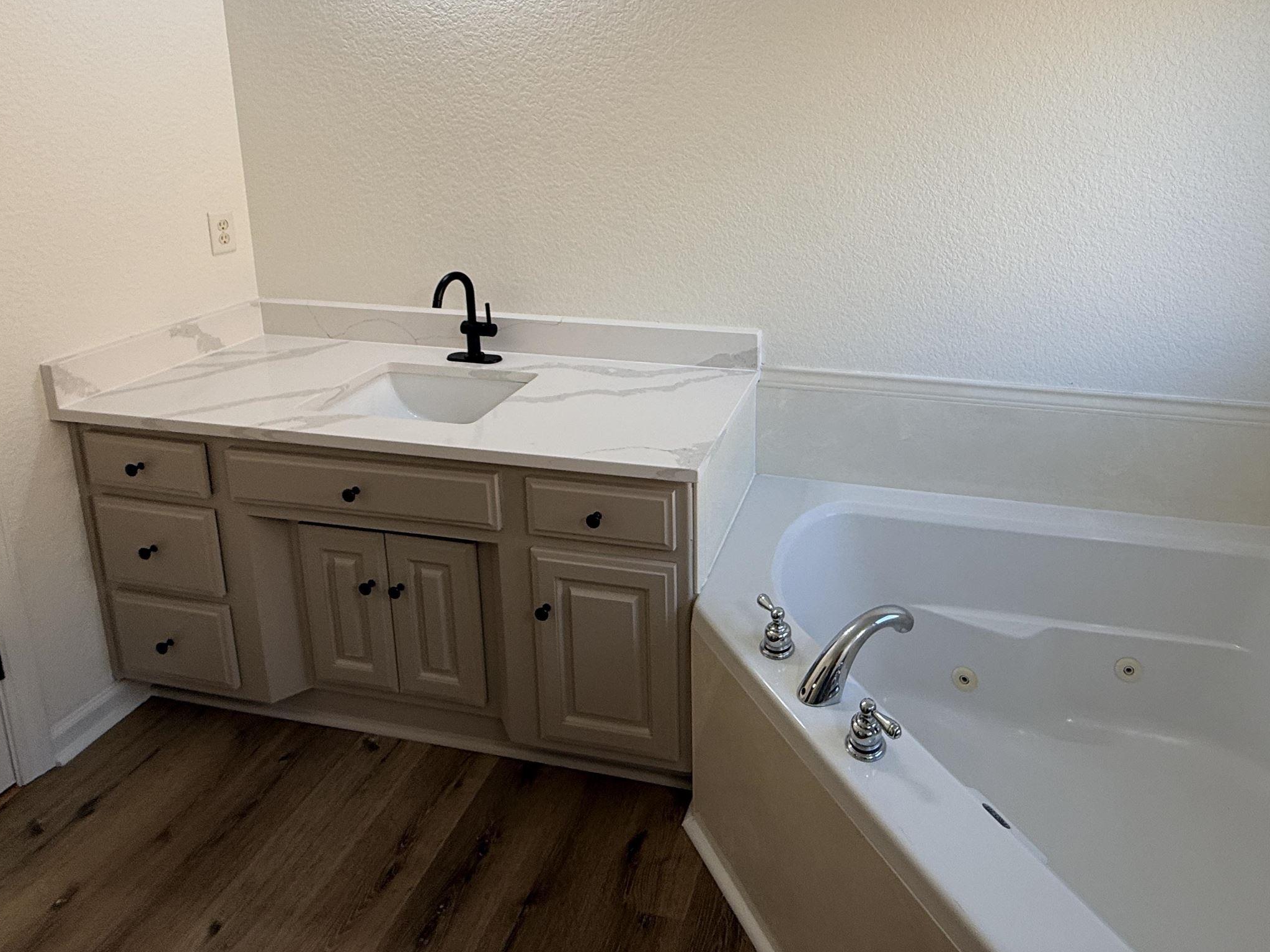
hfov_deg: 77.6
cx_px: 795
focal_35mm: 21
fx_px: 770
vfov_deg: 60.1
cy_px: 243
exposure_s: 1/120
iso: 64
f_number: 2.2
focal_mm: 2.22
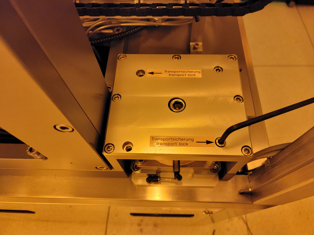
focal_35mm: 24
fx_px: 218
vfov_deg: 56.8
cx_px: 157
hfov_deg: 71.6
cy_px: 118
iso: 200
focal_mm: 6.7
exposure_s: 1/59
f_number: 1.8
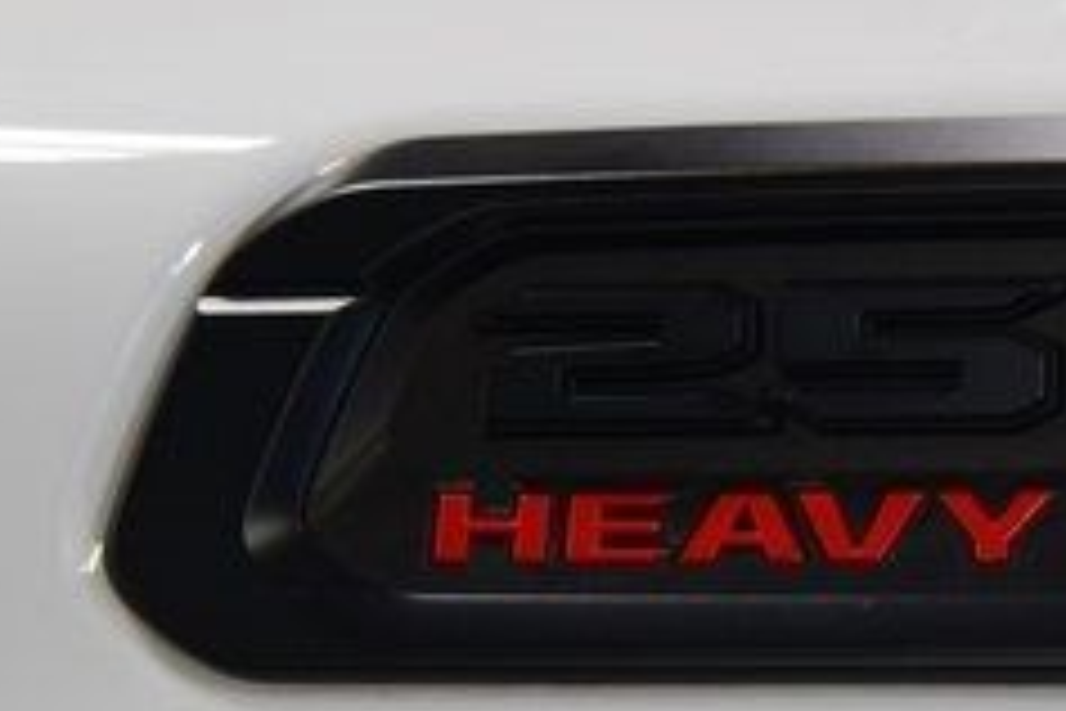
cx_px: 1008
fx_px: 4323
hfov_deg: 13.9
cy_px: 556
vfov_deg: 9.4
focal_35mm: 146
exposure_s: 1/60
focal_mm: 36
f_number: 8
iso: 1100
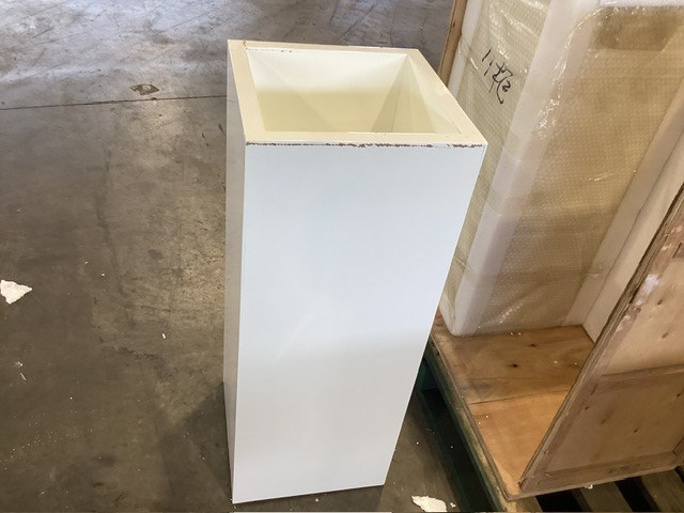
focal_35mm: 31
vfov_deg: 45.4
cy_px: 256
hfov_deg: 58.4
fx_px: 613
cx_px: 342
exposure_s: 1/50
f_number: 2.4
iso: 100
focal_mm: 3.3
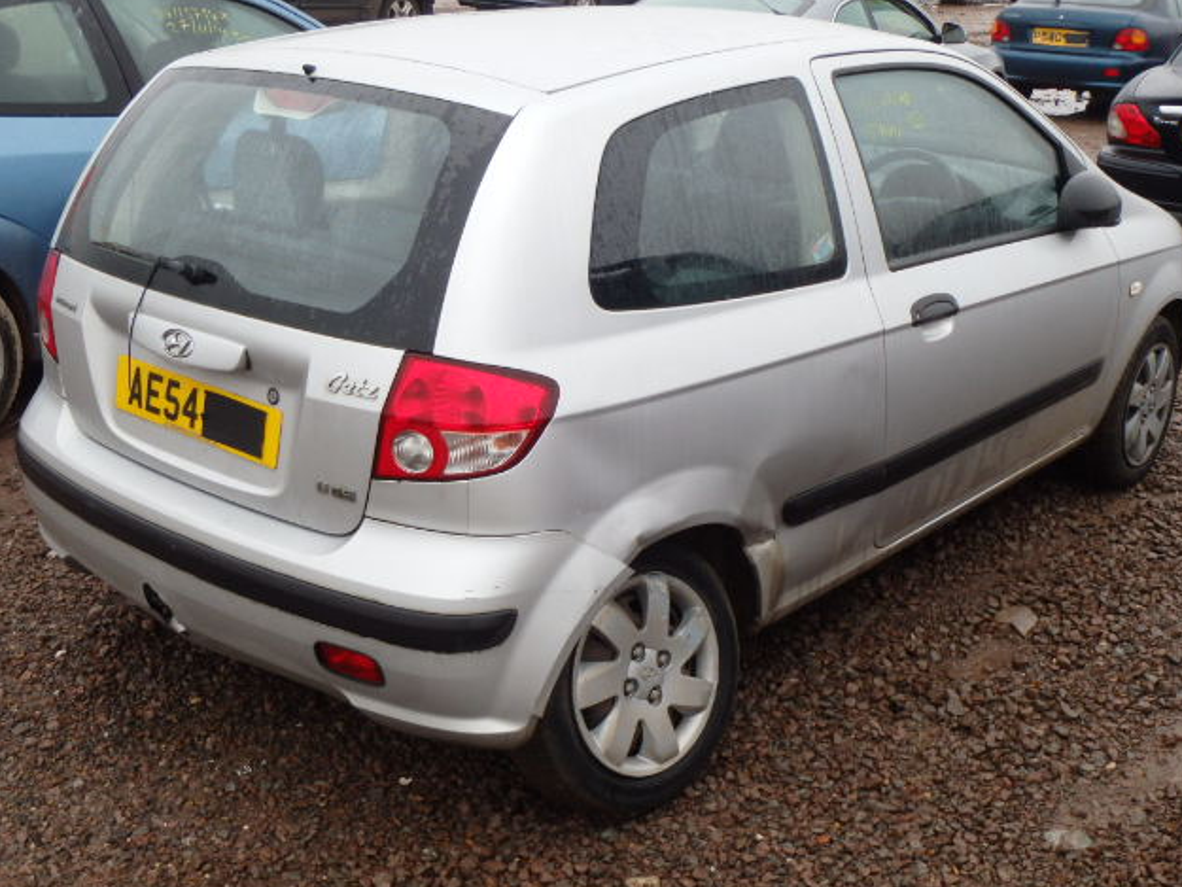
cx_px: 601
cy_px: 439
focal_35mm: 44
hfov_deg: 42.9
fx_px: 1503
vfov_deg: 32.9
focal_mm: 7.7
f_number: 4.8
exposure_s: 1/40
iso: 400
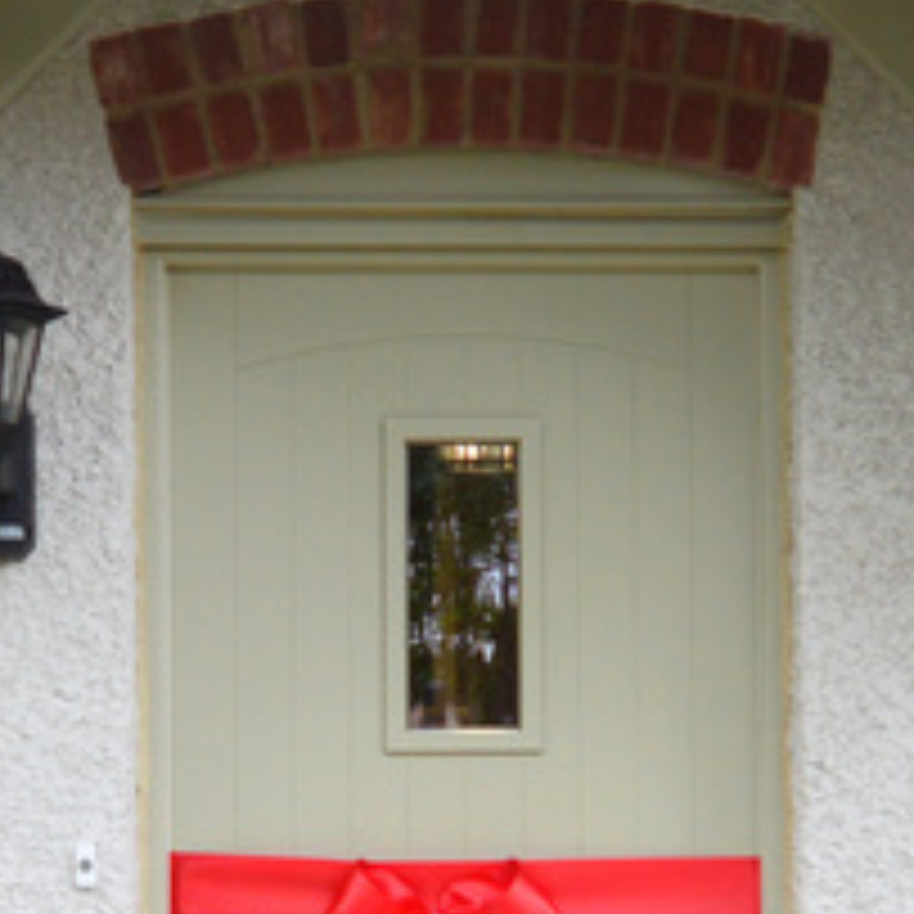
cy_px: 716
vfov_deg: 25.0
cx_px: 480
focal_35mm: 68
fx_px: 2031
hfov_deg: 25.4
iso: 220
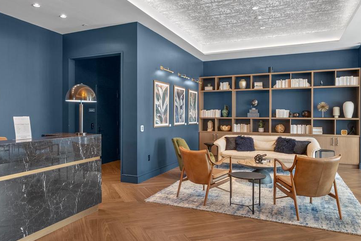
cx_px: 157
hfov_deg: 67.1
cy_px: 122
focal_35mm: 27
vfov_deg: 47.9
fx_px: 271
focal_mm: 16
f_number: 8
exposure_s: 1/10
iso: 800
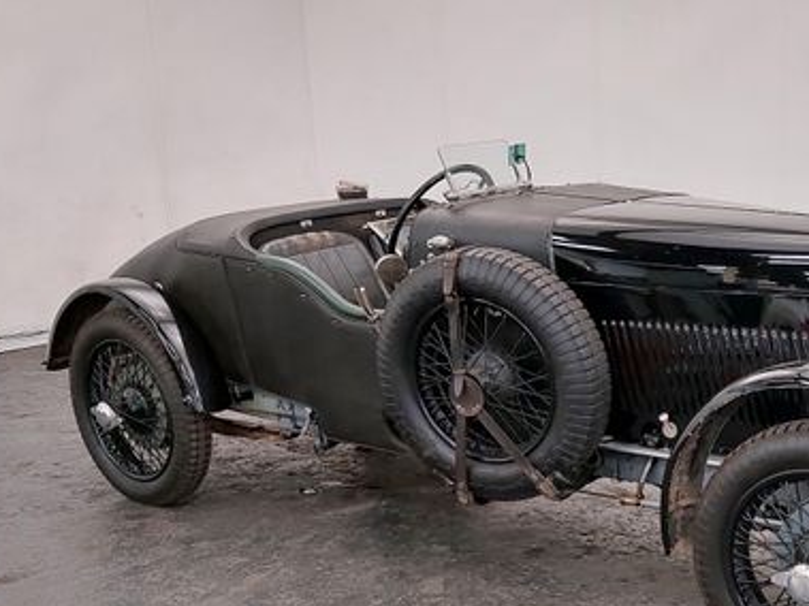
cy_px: 307
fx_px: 888
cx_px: 613
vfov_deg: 37.7
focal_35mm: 38
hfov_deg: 47.1
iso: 125
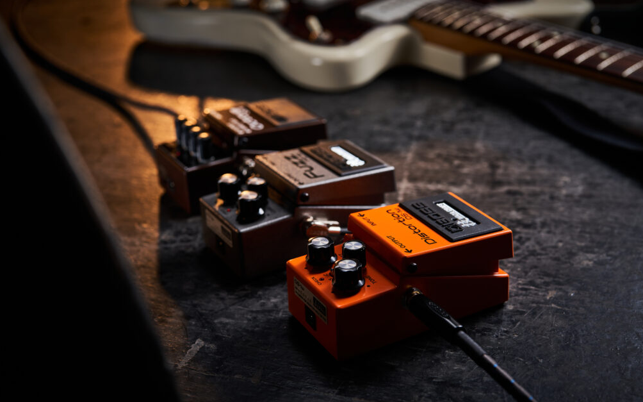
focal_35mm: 52
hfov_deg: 38.9
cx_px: 323
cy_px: 190
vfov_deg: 24.9
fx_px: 911
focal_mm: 50
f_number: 4.5
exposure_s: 1/100
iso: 100
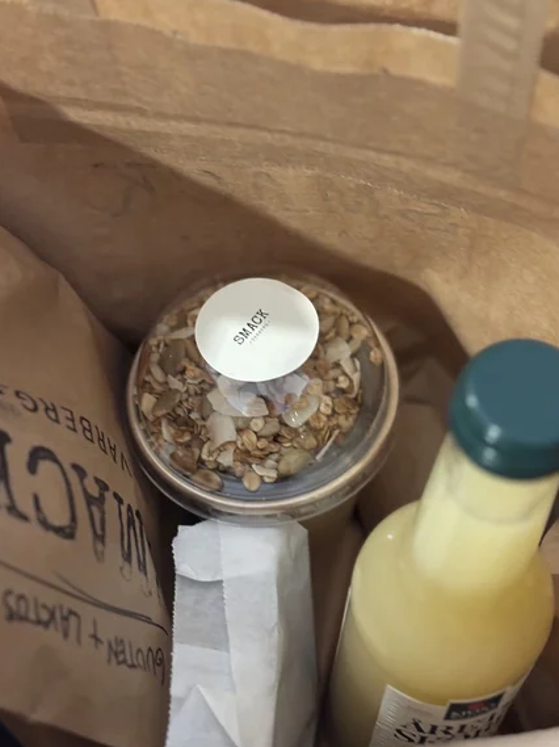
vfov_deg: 31.7
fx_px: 1315
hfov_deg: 24.0
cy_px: 349
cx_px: 243
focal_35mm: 61
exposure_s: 1/25
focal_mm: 5.96
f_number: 1.6
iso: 400
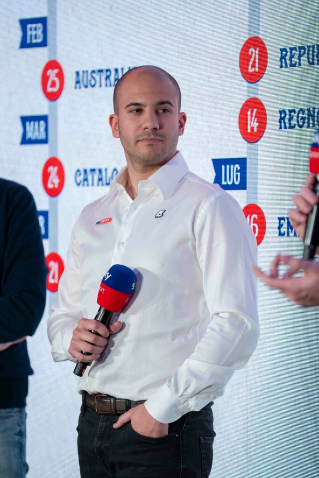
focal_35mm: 200
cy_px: 239
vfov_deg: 10.3
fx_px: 2657
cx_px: 160
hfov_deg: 6.9
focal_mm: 200
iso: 1000
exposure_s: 1/320
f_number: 2.8
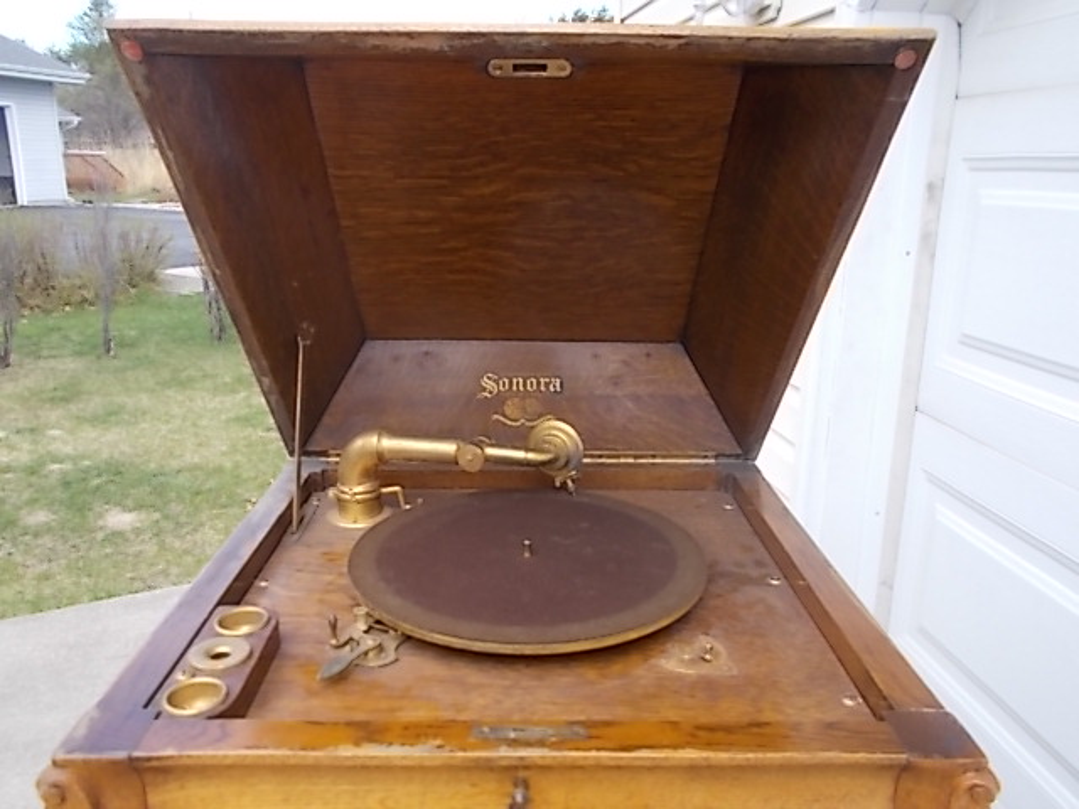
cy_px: 404
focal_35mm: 30
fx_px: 935
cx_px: 540
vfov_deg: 46.8
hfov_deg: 60.0
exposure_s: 1/200
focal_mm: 5.3
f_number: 3.4
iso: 80
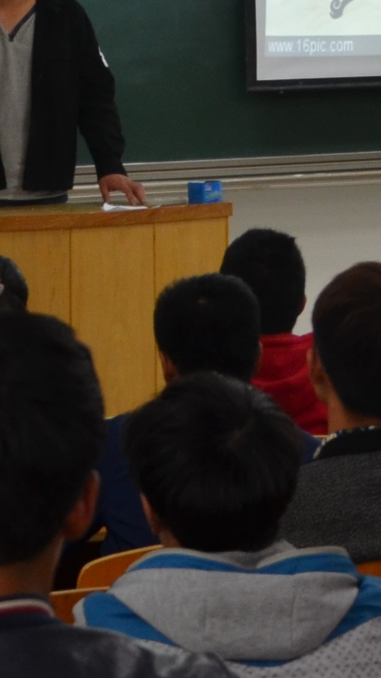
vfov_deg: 12.5
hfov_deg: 7.2
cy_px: -90
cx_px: 226
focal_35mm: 169
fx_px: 3035
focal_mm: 22
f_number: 3.8
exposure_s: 1/20
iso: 320
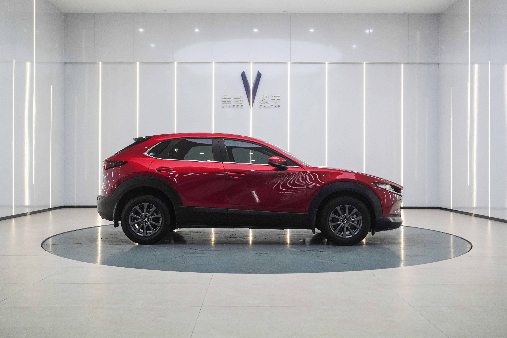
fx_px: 507
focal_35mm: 36
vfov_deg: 36.9
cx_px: 254
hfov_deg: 53.1
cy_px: 169
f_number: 6.3
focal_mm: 24
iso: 1000
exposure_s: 1/80
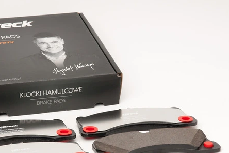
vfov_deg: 9.7
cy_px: 94
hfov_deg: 14.4
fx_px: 903
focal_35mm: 142
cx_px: 82
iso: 100
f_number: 11
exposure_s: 1/200
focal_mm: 70
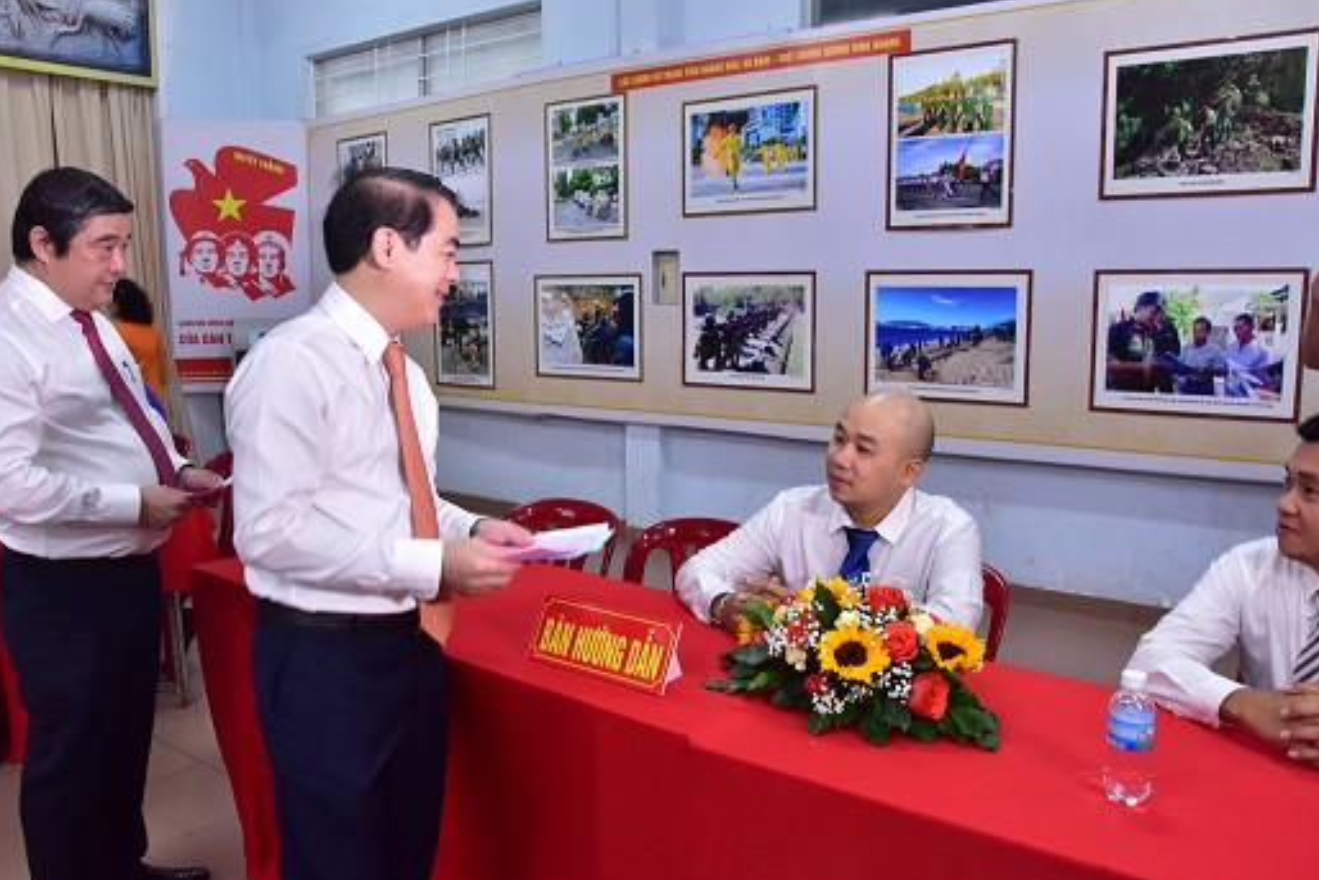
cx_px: 634
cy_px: 446
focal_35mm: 28
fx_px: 1026
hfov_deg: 65.4
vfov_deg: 46.4
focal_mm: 24
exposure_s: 1/25
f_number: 8
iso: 1600
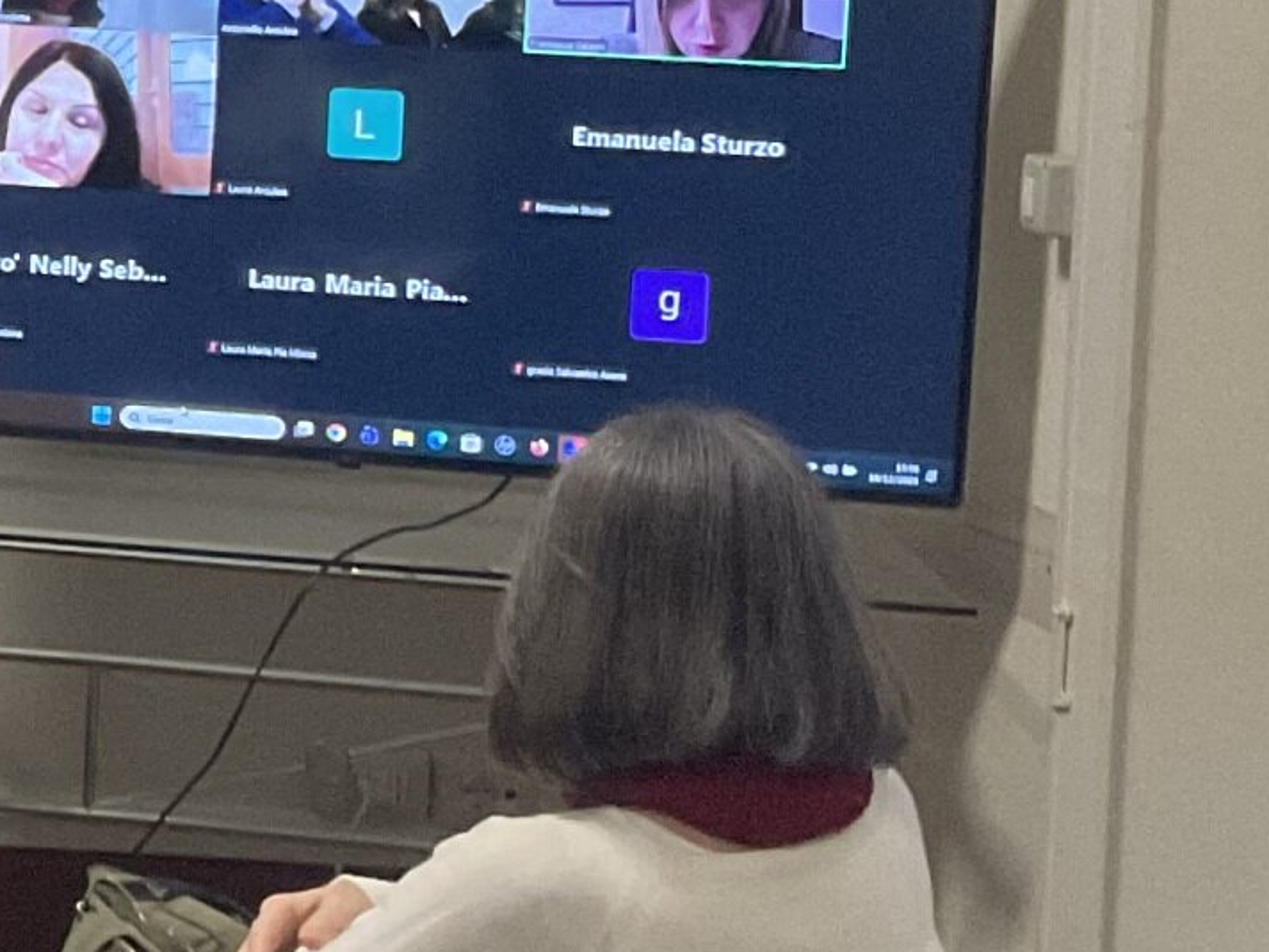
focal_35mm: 118
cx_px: -915
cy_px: -93
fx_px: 4327
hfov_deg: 14.8
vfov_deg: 12.3
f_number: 1.8
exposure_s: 1/60
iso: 250
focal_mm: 3
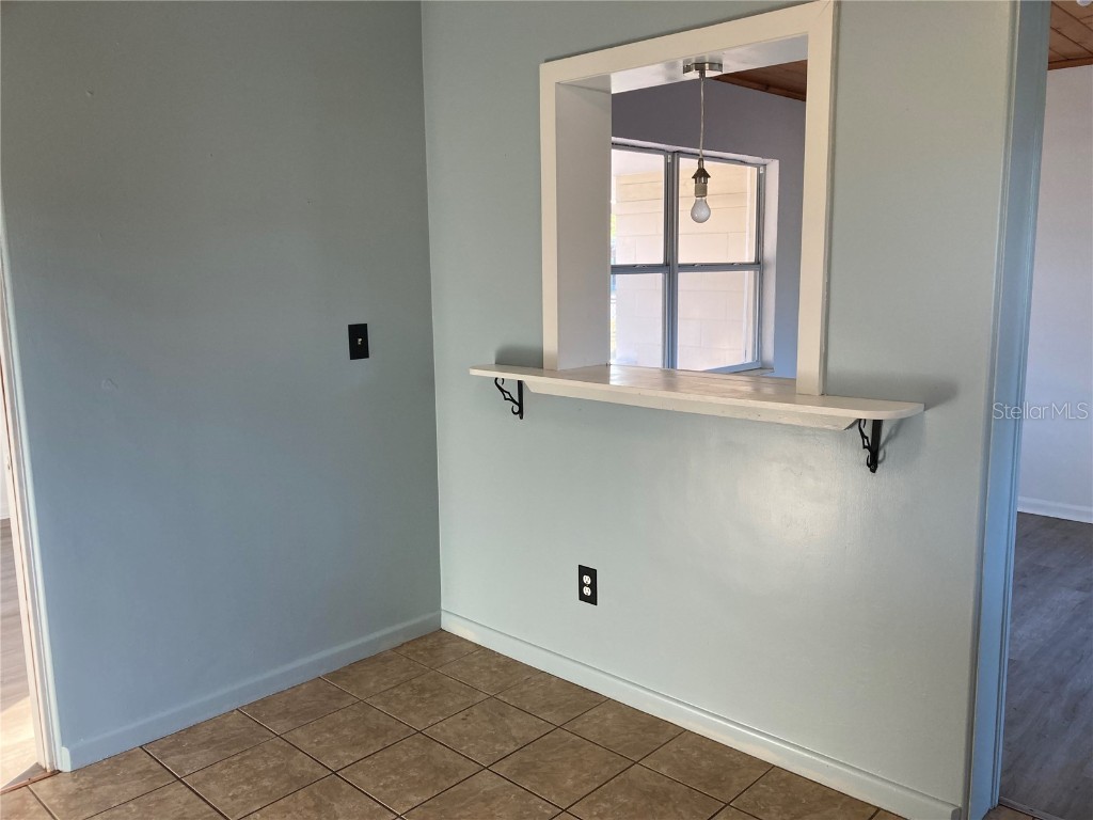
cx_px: 546
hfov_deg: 63.4
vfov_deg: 49.7
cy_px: 410
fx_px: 884
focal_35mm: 28
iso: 50
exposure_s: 1/60
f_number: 1.8
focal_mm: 3.99
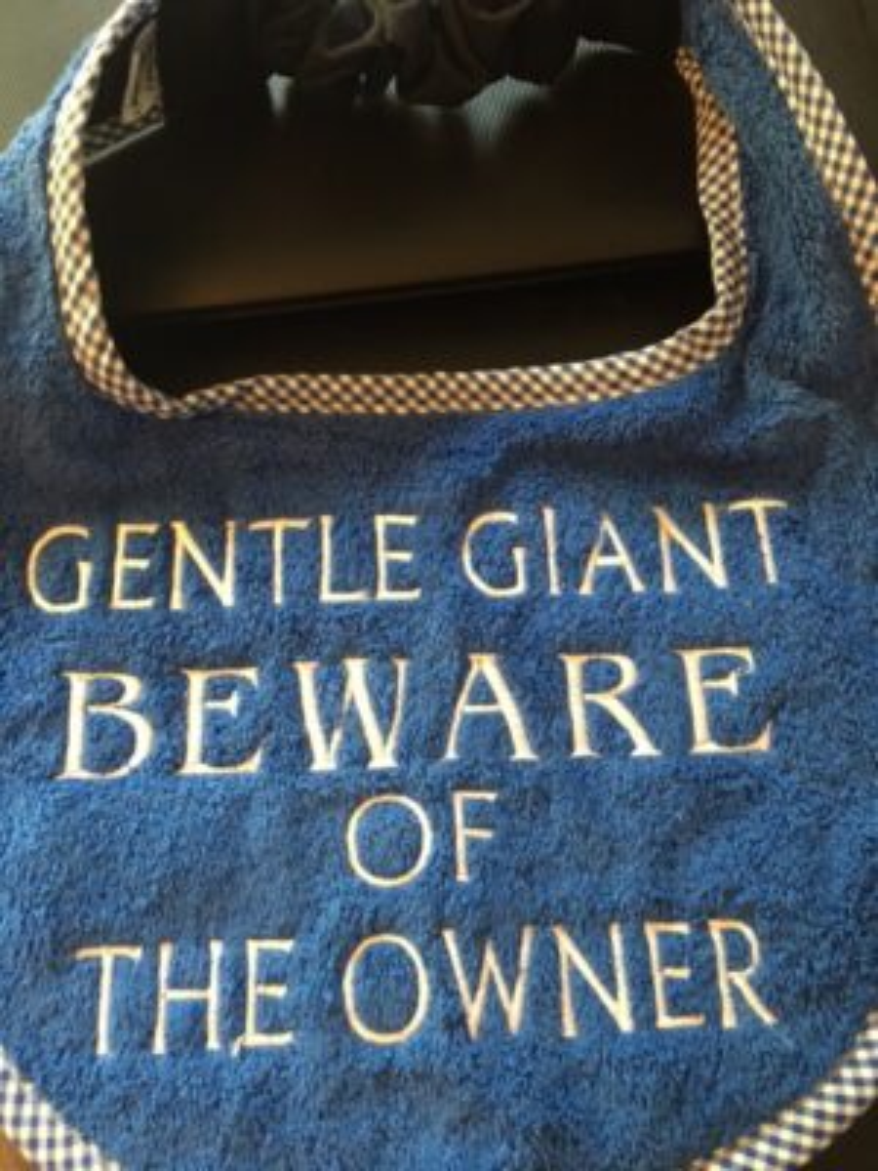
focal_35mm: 29
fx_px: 981
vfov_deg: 61.7
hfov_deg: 48.2
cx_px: 439
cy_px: 586
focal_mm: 4.15
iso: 100
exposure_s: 1/10
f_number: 2.2
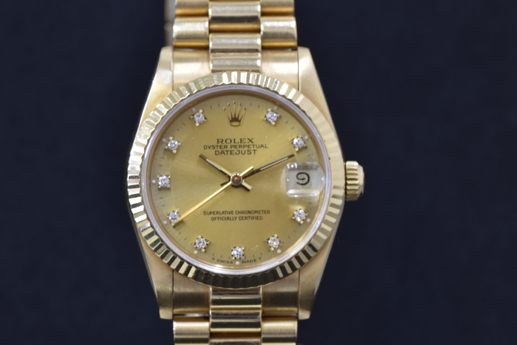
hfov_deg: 12.4
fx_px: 2384
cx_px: 250
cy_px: 166
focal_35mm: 166
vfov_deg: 8.3
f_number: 11
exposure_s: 1/3
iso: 100
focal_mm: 90
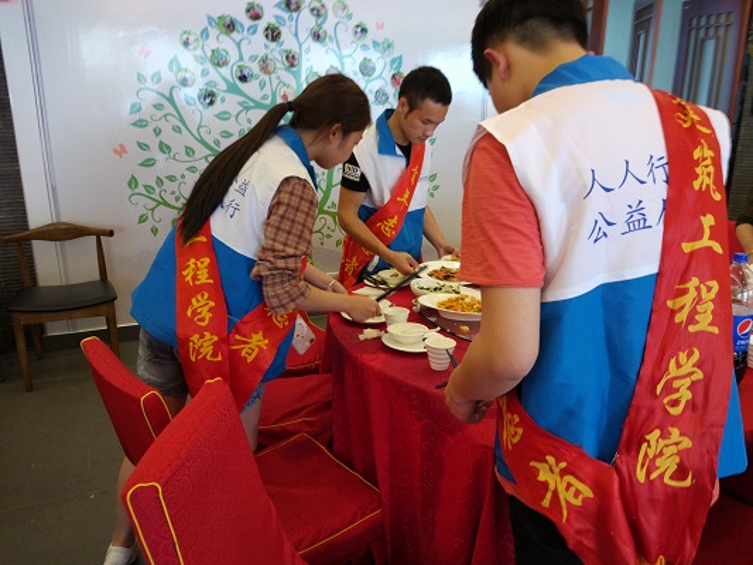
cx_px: 376
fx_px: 609
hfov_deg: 63.4
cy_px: 282
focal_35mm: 28
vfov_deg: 49.8
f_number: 2
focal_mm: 4.26
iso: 261
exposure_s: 1/33
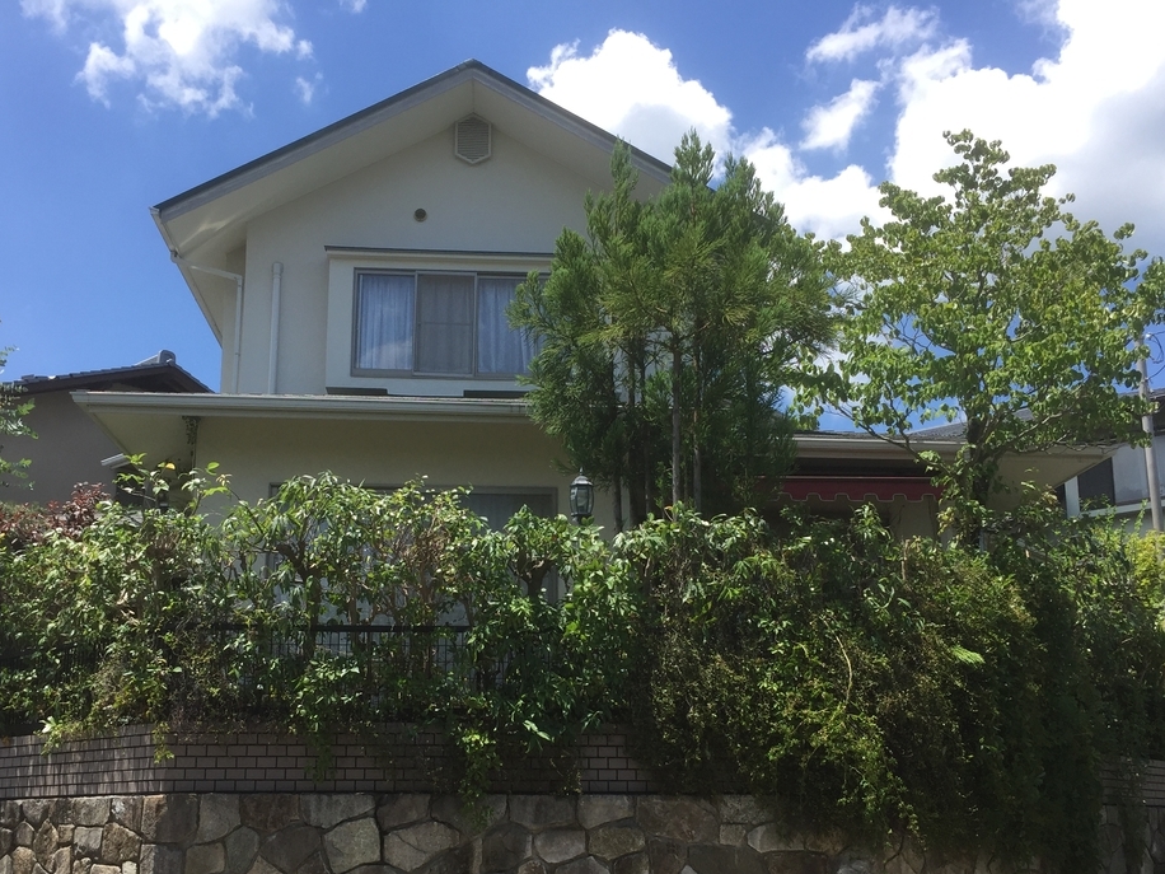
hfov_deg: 49.0
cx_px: 557
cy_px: 570
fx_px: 1279
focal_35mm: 38
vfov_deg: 37.4
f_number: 2.2
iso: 32
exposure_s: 1/1236
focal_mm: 4.15
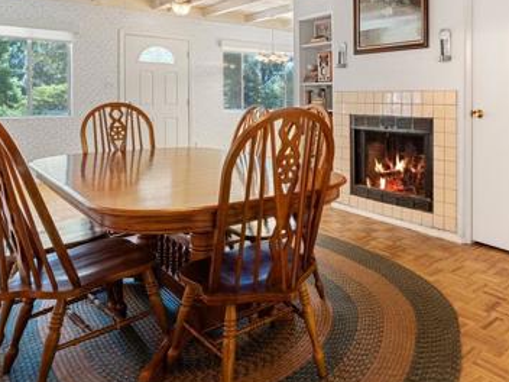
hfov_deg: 60.1
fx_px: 412
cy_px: 106
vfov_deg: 48.3
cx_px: 380
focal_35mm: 28
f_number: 8
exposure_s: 1
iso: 400
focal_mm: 16
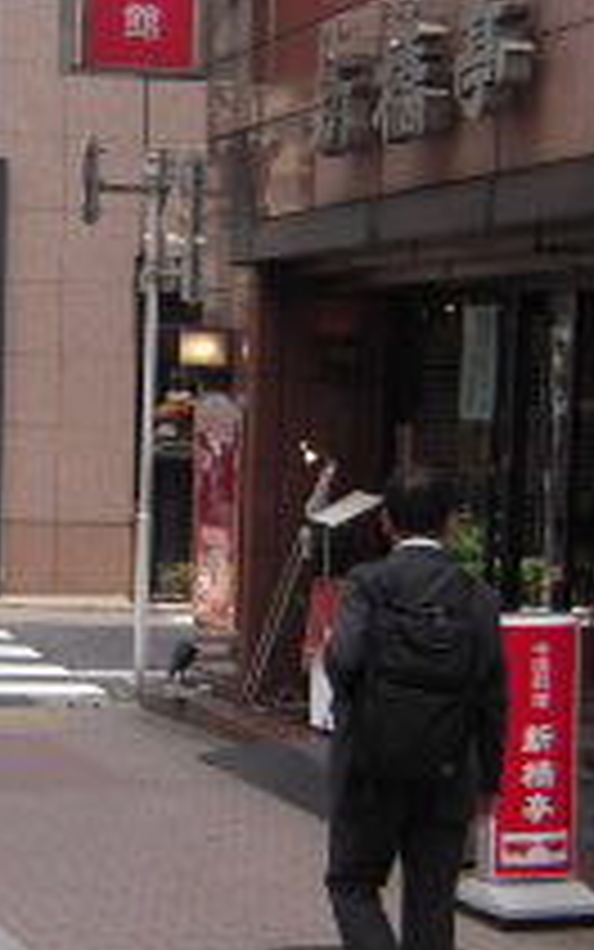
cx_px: -9
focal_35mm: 90
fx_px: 2330
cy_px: 563
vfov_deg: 23.0
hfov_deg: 14.3
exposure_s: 1/500
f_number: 2.7
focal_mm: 5
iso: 100
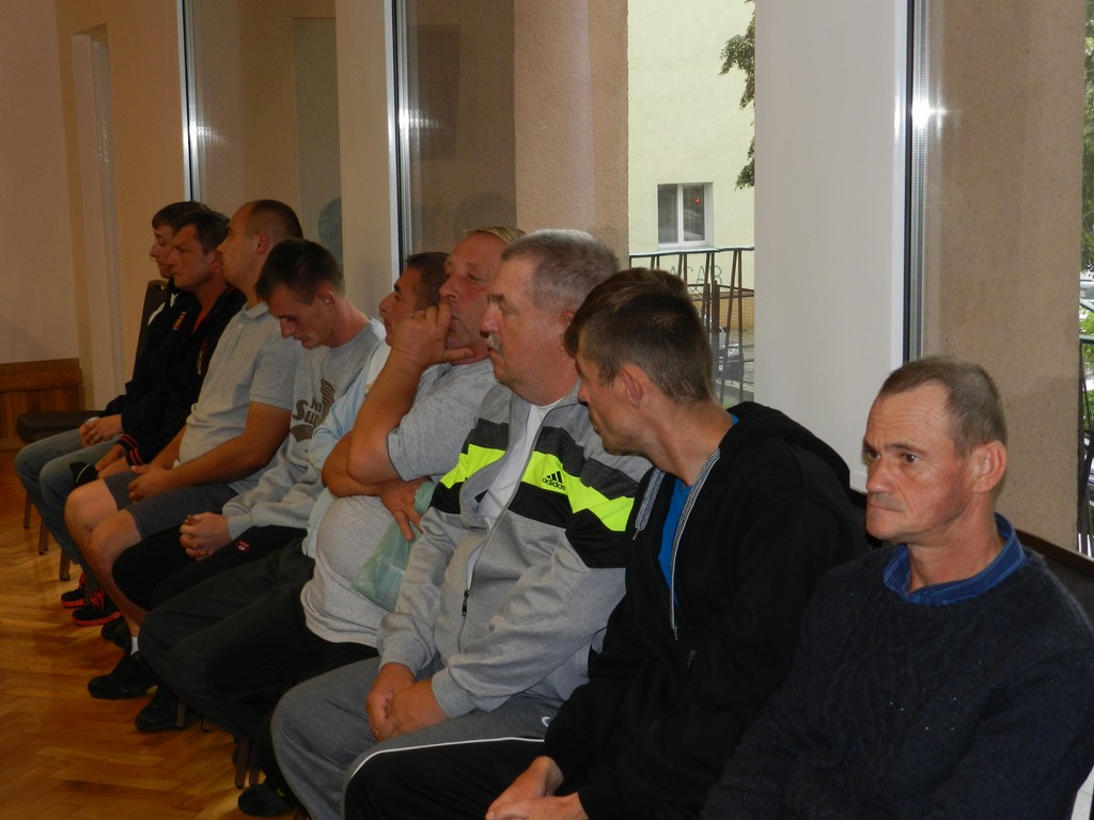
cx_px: 547
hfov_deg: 36.2
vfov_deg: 27.5
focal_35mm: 53
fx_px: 1675
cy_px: 410
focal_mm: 9.4
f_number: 4.4
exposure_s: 1/30
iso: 200
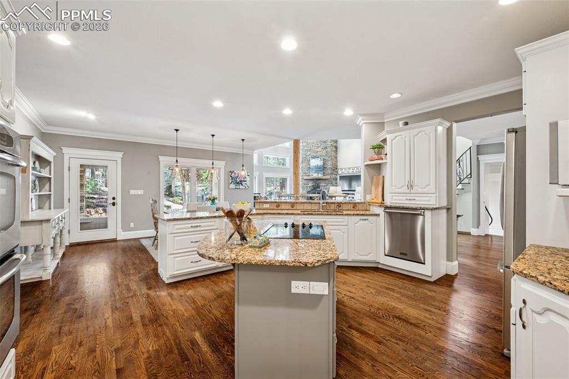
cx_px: 284
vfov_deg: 77.3
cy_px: 190
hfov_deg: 100.4
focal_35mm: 15
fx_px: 237
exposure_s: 1.6
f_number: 11
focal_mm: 15
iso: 100
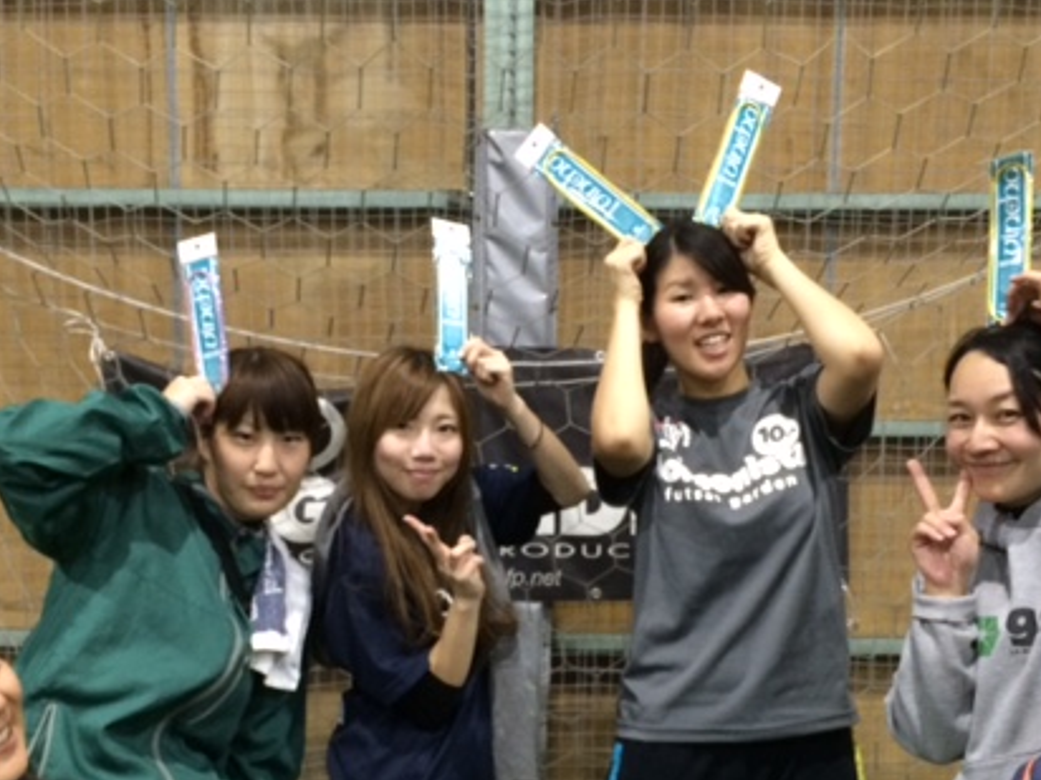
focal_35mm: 45
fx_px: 1353
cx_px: 523
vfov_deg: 31.6
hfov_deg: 42.1
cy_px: 593
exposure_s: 1/17
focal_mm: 4.15
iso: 250
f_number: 2.2
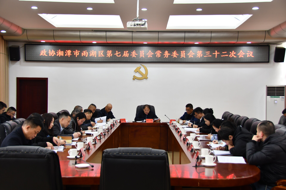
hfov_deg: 38.2
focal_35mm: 52
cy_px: 95
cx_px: 143
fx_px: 413
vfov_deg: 26.0
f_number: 4.2
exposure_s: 1/60
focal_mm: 35
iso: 500
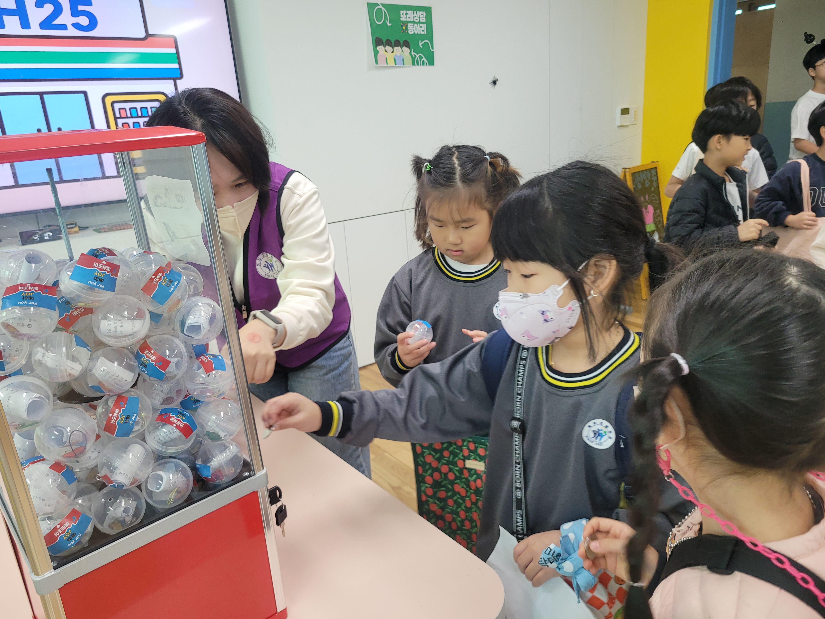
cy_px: 310
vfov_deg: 53.1
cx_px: 412
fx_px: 620
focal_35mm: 26
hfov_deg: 67.3
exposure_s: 1/120
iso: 160
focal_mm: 5.4
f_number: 1.8
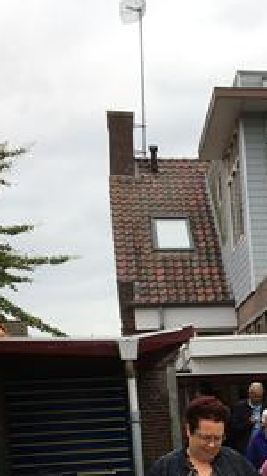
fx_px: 970
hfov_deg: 14.8
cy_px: 497
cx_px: 368
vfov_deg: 25.8
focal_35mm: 77
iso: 25
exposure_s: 1/466
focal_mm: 4.15
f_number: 2.2
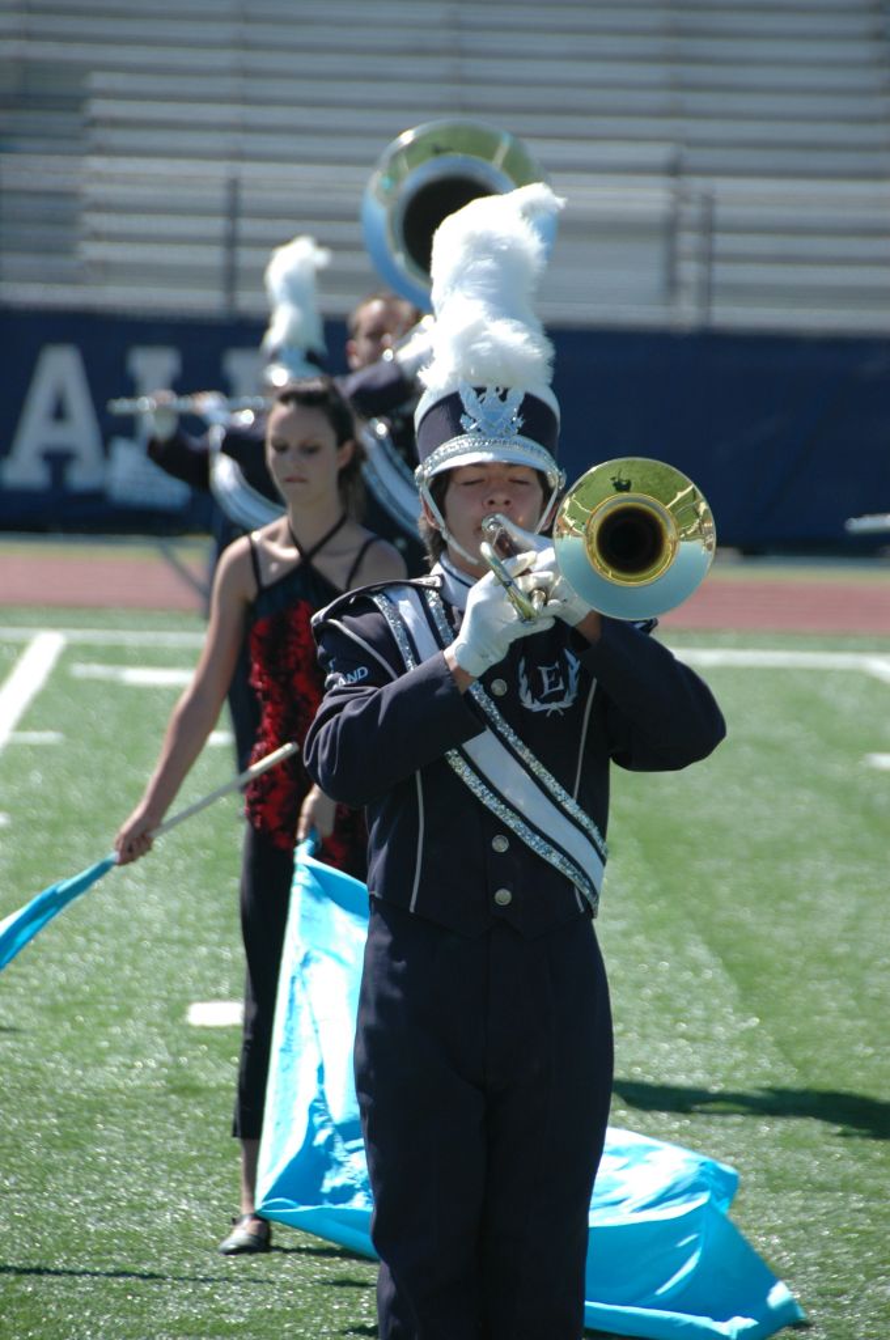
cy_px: 670
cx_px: 445
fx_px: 11154
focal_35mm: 300
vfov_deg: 6.9
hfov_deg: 4.6
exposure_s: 1/500
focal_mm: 200
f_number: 5.6
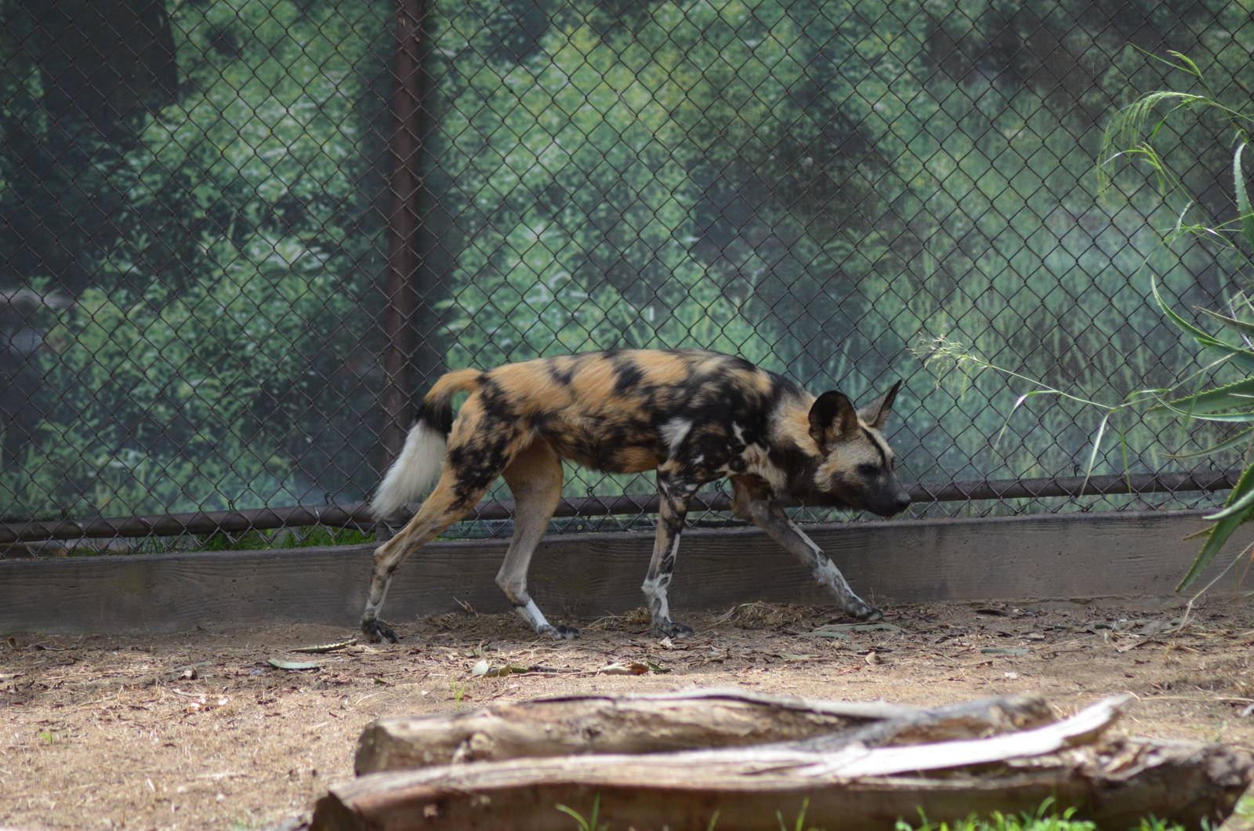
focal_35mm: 278
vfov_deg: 4.9
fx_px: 9647
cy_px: 416
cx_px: 627
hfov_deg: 7.4
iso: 500
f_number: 4.5
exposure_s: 1/1000
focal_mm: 185
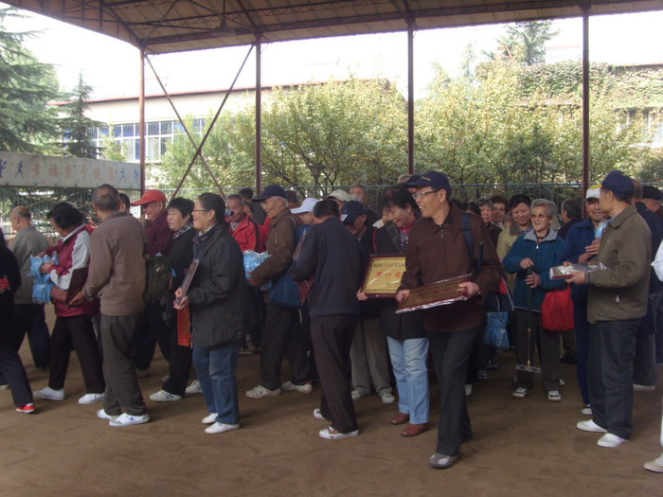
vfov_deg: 39.7
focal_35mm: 36
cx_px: 332
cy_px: 248
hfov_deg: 51.4
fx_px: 690
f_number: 3.5
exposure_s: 1/125
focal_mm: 6
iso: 80
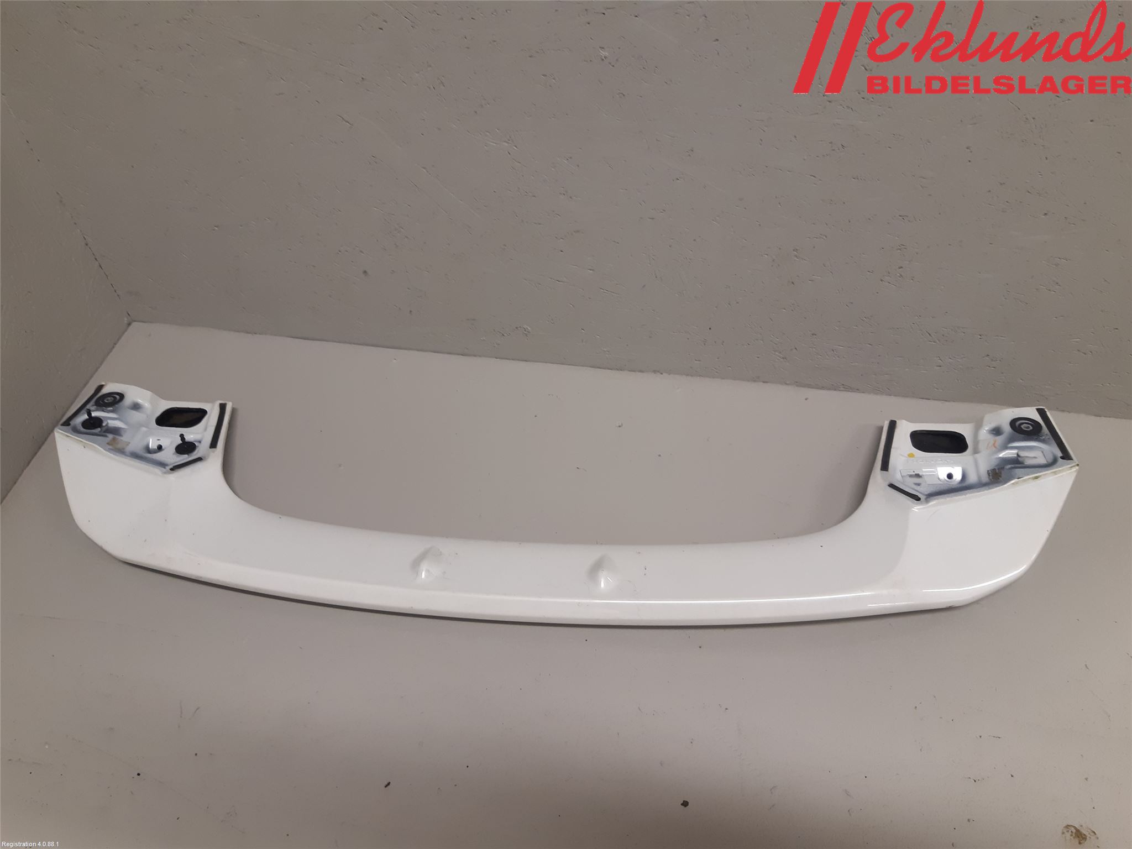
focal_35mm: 26
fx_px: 850
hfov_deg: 67.3
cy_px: 424
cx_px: 566
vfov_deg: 53.1
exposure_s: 1/50
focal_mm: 3.93
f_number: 1.7
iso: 100
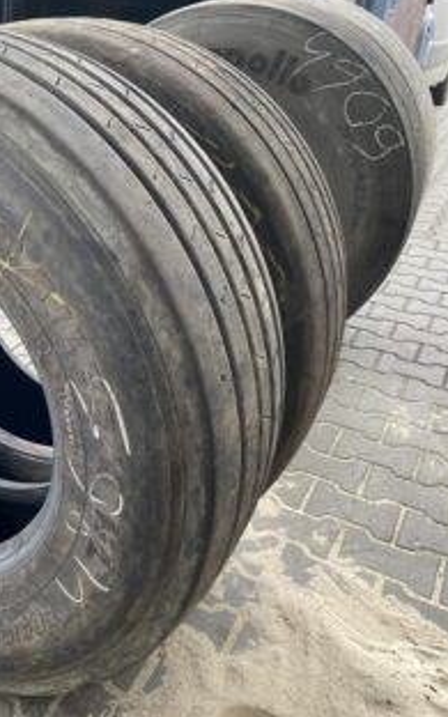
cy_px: 357
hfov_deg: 31.3
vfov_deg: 51.5
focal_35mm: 38
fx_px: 742
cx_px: 11
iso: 100
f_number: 1.8
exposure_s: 1/121
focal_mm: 4.25
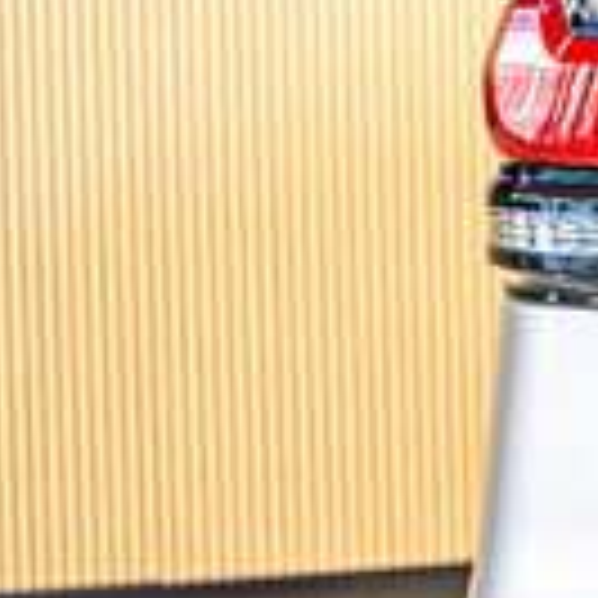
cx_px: 2151
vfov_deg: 5.6
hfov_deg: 5.1
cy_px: 36
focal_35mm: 313
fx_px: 6117
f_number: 4
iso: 1600
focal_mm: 48
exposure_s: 1/125
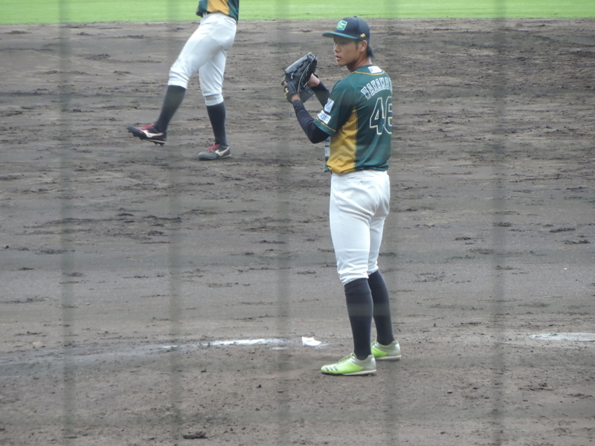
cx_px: 298
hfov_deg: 4.2
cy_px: 223
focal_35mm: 470
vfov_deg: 3.2
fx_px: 8079
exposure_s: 1/60
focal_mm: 83.8
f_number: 4.9
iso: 450
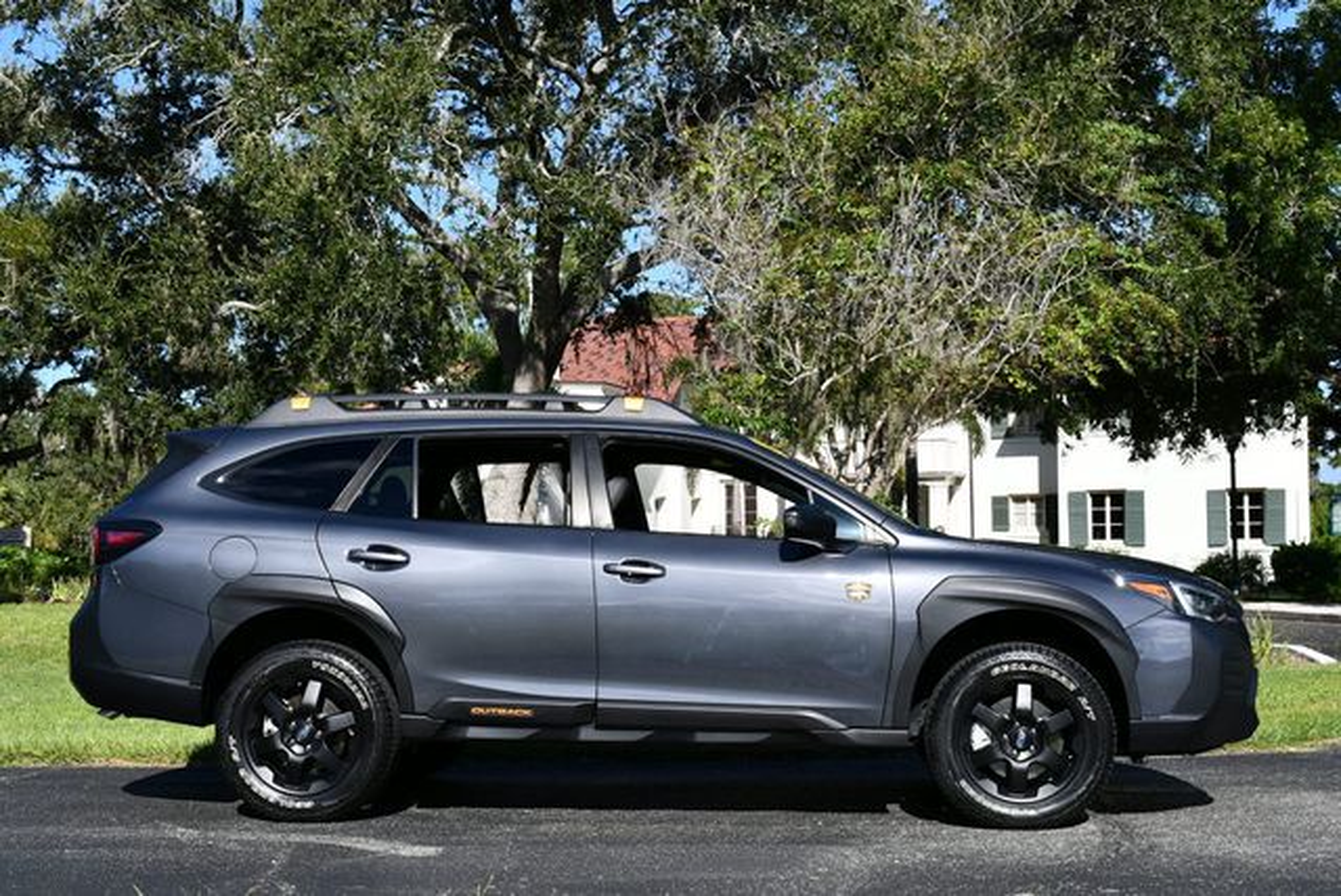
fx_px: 1864
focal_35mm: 50
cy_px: 448
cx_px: 670
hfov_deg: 39.6
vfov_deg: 27.0
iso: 100
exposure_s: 1/320
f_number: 9
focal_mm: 25
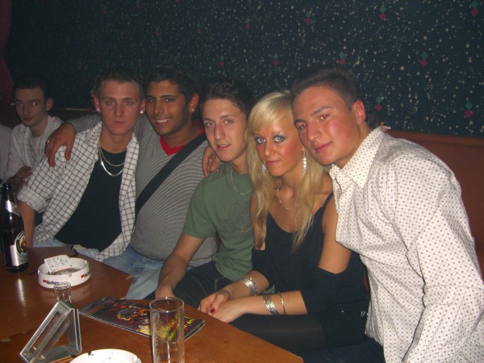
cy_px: 182
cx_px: 242
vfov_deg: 37.7
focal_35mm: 38
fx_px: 531
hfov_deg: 49.0
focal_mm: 7.9
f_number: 2.8
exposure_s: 1/60
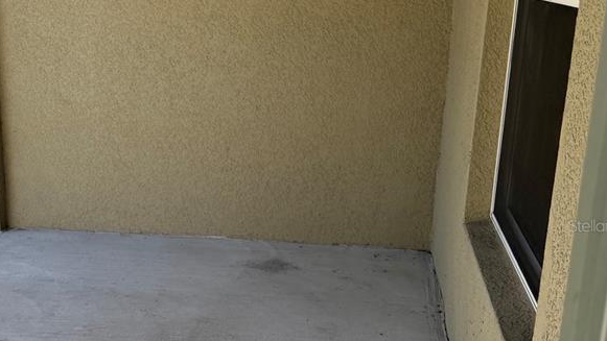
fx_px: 869
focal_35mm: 54
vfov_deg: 22.2
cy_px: 225
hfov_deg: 37.8
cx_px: 172
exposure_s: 1/1949
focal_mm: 6.76
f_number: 1.78
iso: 100
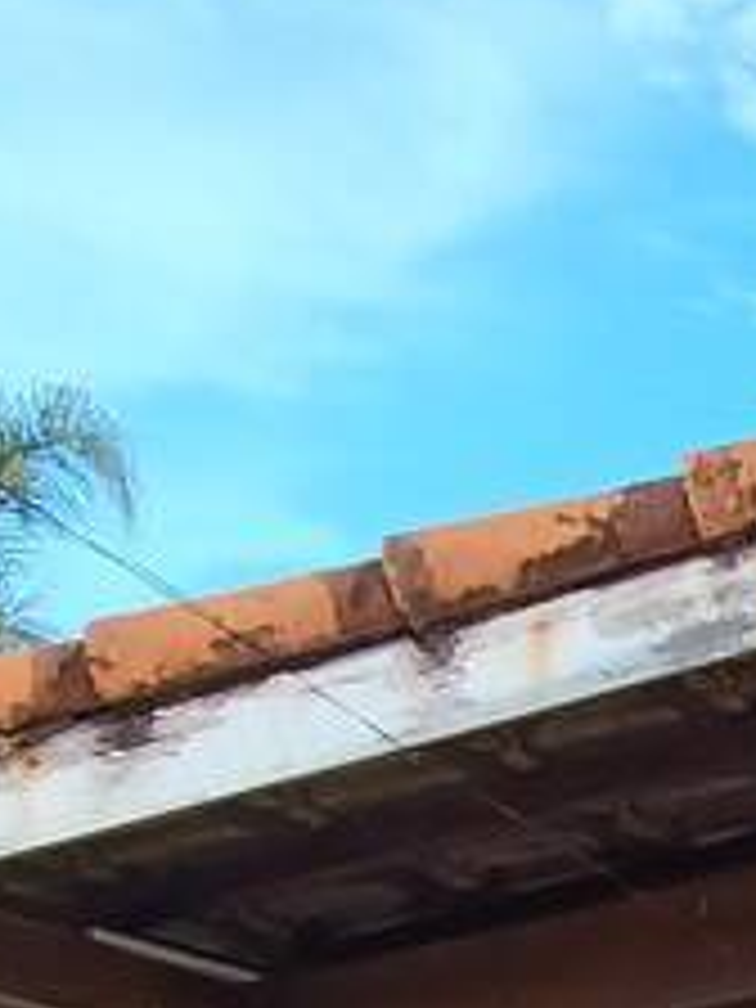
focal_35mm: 77
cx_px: 1629
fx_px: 2242
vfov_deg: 20.4
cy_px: 1647
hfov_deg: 14.7
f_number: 2.2
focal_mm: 1.65
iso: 50
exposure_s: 1/253
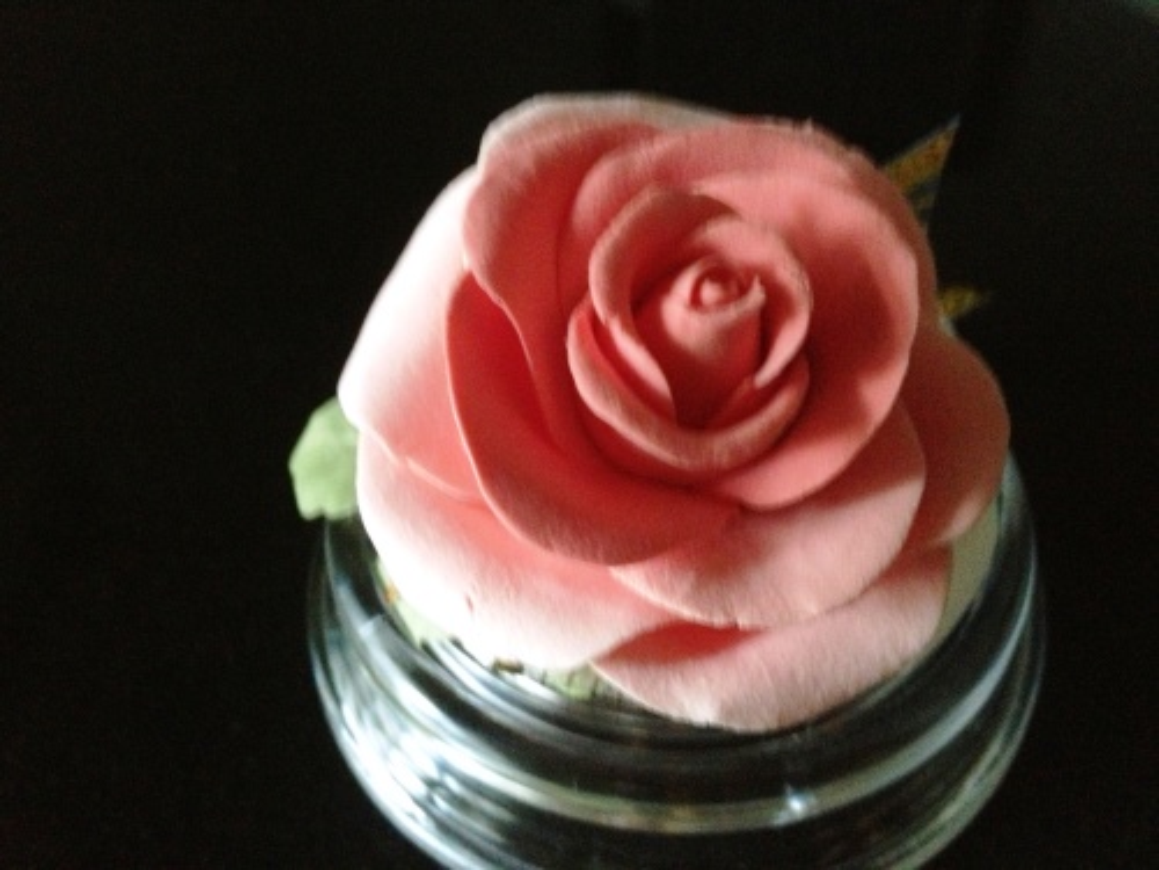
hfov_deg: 52.6
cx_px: 580
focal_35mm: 35
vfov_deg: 40.7
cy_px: 435
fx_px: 1172
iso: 800
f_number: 2.4
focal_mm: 4.28
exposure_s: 1/15
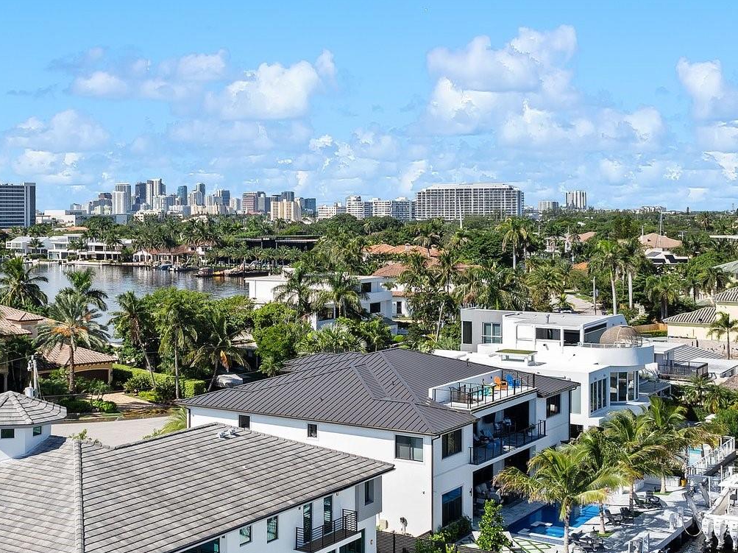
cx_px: 255
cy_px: 408
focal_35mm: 49
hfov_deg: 38.6
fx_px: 1044
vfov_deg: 29.2
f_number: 2.8
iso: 100
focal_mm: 12.29
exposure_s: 1/1600
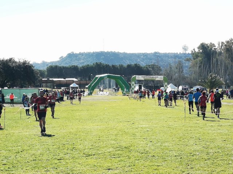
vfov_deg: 13.6
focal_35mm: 109
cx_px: 116
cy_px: 87
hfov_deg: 18.0
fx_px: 734
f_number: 2.4
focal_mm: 7.48
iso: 50
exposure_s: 1/1124
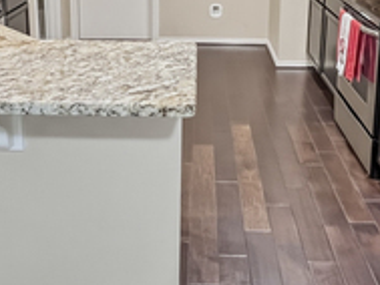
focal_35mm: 44
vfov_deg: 30.8
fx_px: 483
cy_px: 6
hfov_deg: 42.9
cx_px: 187
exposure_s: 1/60
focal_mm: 1.6
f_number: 1.8
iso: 640
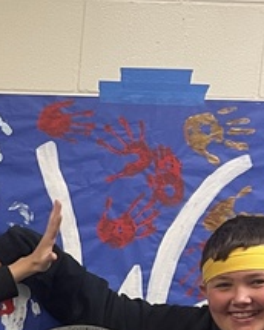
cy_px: 390
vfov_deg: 16.0
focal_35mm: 116
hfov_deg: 12.0
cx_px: -241
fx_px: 1133
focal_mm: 5.1
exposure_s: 1/60
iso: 125
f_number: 1.6
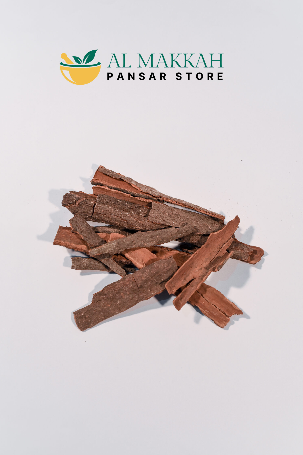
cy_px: 228
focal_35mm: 51
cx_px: 149
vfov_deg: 38.9
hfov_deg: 26.5
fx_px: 644
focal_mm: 50
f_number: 5
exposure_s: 1/200
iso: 1000
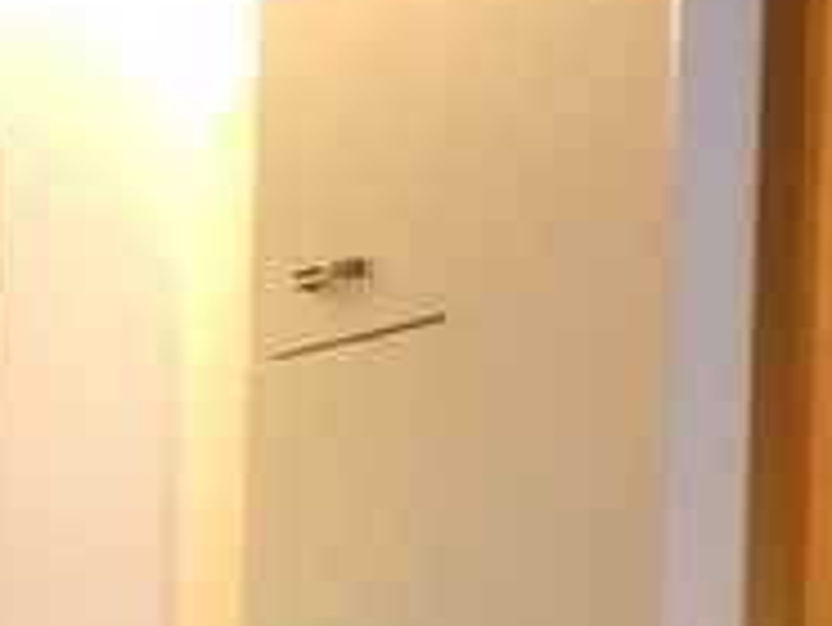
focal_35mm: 190
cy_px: 1139
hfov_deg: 9.9
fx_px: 4570
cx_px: -670
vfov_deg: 7.6
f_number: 3.9
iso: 640
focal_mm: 7.8
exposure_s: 1/60
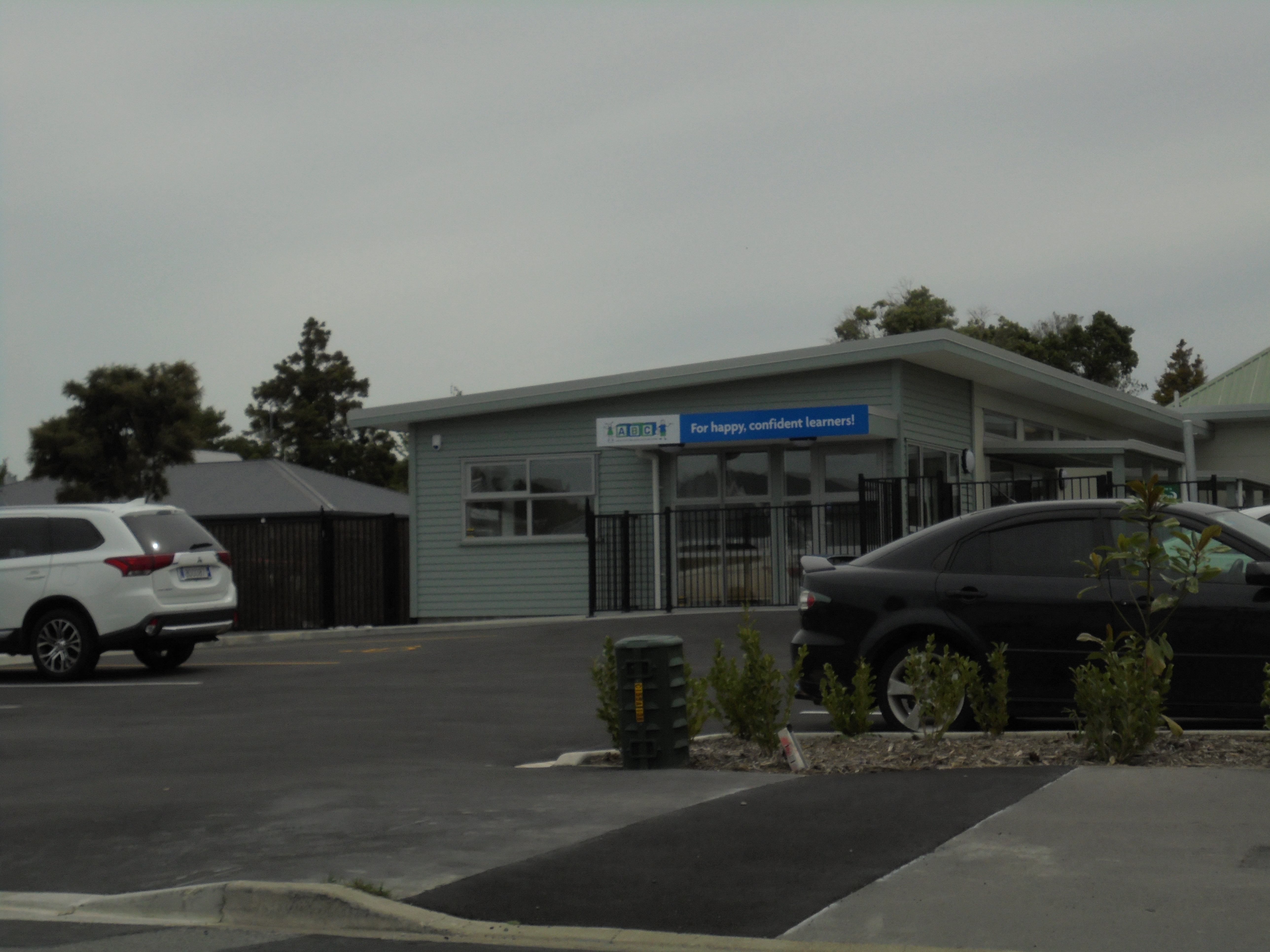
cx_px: 635
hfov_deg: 30.3
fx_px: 2348
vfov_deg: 22.9
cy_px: 476
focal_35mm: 64
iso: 100
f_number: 5.6
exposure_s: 1/1000
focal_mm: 11.5
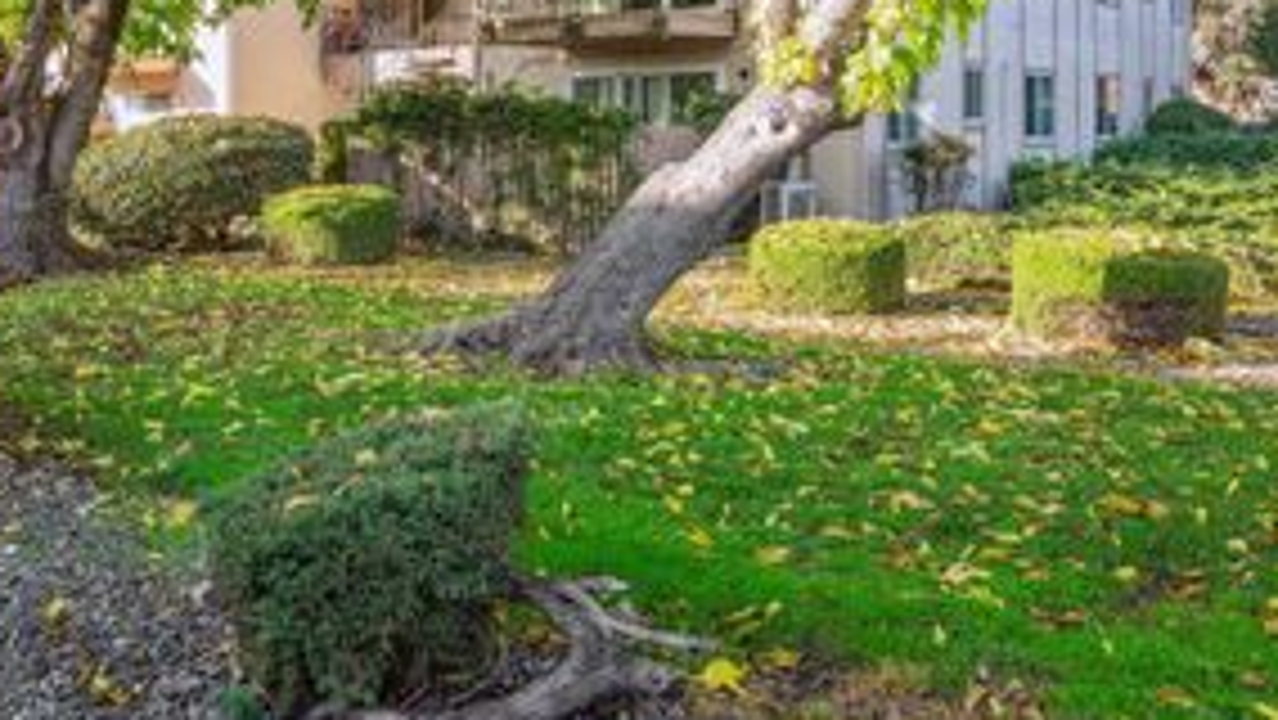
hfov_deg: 54.1
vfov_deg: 32.0
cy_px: 142
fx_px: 1218
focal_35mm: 36
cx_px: 410
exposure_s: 1/40
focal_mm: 19.5
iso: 250
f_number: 9
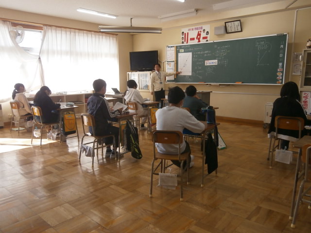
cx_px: 156
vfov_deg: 53.1
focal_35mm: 26
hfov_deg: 67.3
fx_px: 234
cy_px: 116
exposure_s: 1/60
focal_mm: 4.7
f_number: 2.8
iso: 80
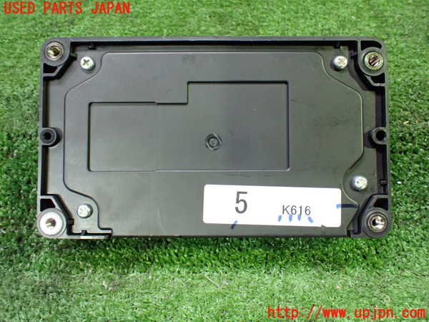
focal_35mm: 30
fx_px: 372
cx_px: 214
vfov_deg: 46.8
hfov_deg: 60.0
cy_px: 161
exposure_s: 1/80
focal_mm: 5.4
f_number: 2.3
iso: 800
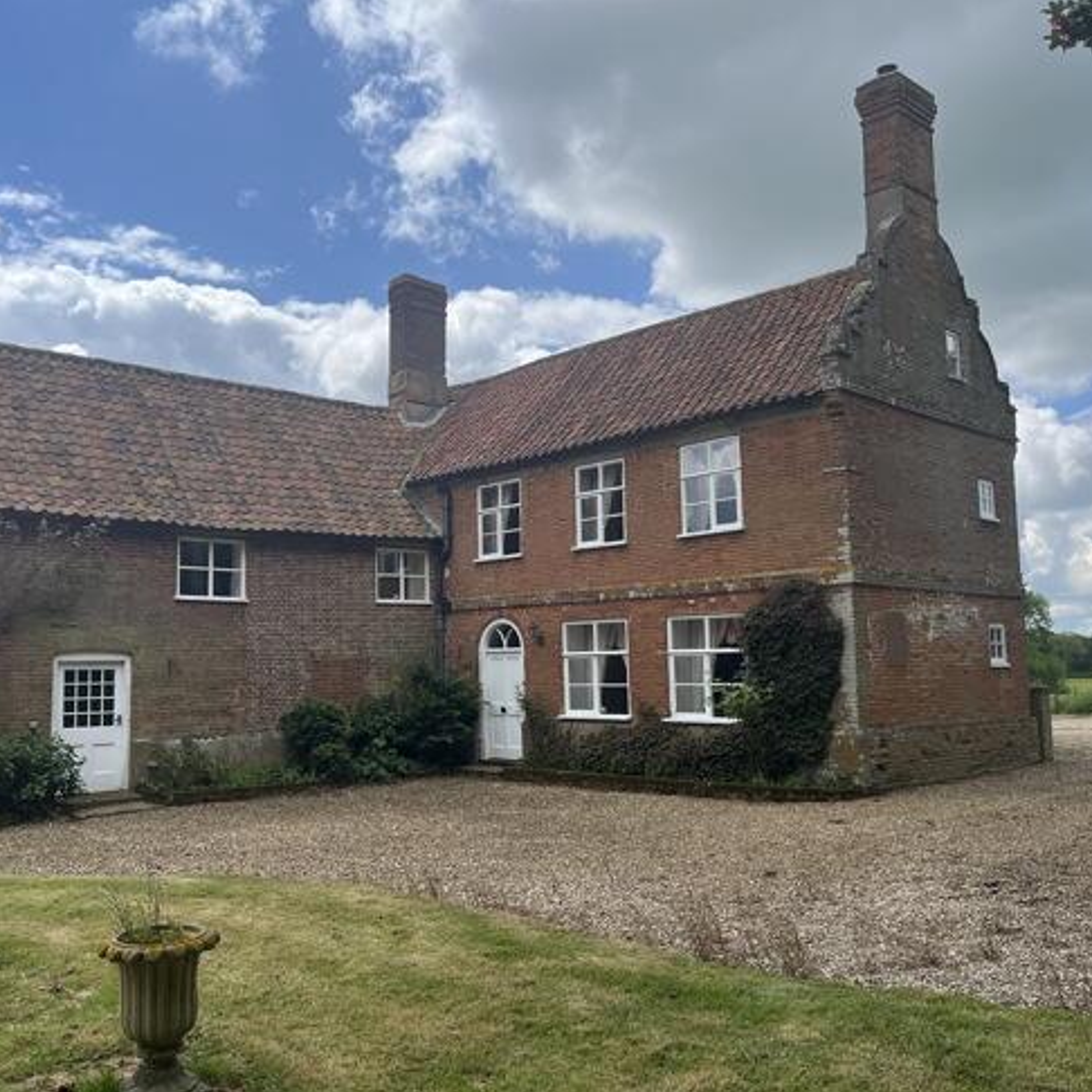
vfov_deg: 52.5
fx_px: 1106
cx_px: 479
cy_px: 548
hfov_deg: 52.4
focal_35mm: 31
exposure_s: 1/3413
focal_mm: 5.1
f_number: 1.6
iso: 50
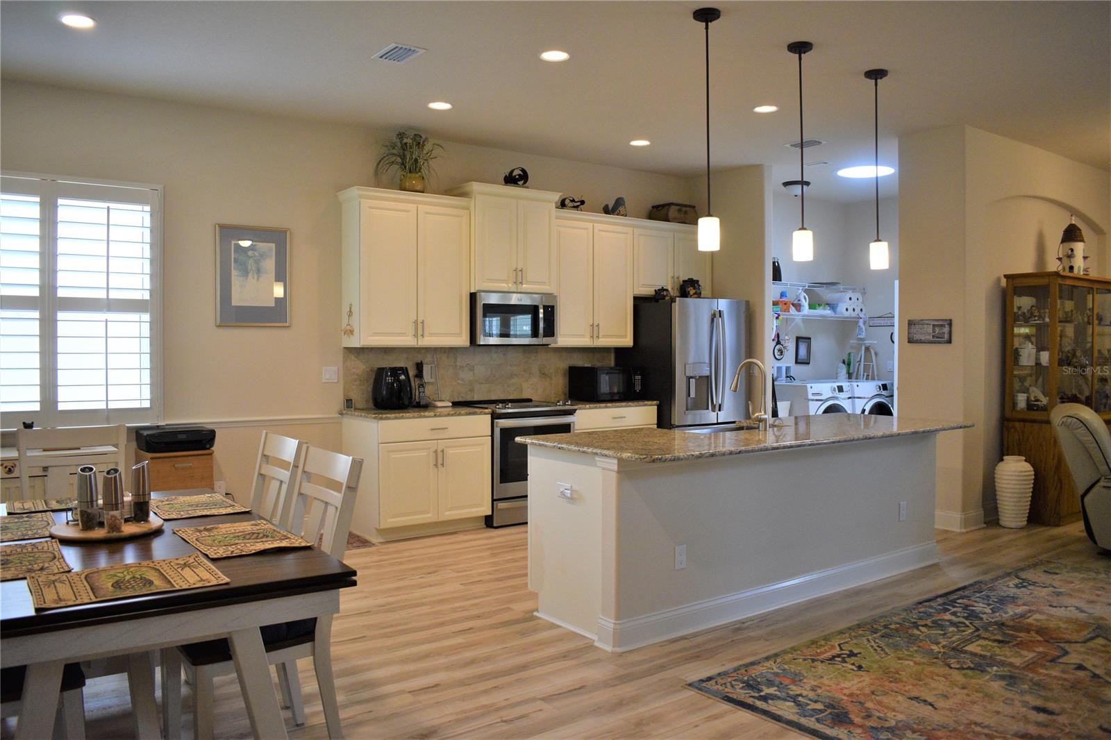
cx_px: 556
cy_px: 370
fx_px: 833
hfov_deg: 67.4
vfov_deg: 47.9
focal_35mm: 27
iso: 800
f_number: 3.5
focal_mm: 18
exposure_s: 1/250
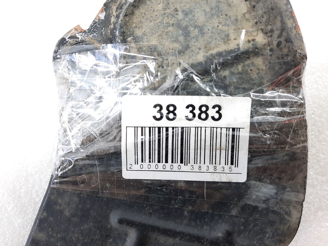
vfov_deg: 54.9
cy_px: 123
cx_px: 164
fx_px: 237
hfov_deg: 69.4
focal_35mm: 25
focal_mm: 4.6
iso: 250
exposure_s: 1/50
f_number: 2
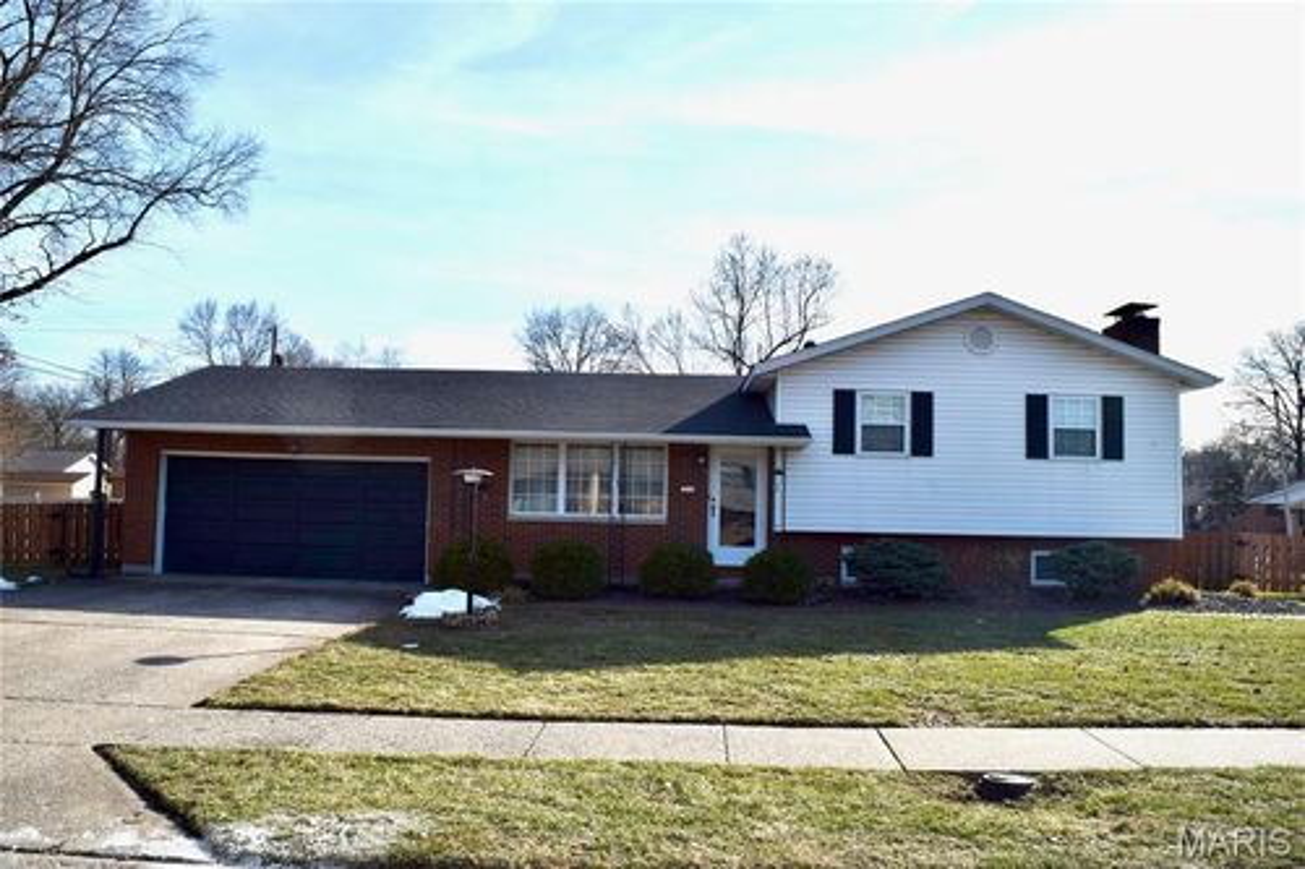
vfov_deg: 47.9
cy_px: 434
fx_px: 978
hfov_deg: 67.4
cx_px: 652
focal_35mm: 27
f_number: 13
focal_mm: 18
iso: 100
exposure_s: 1/200
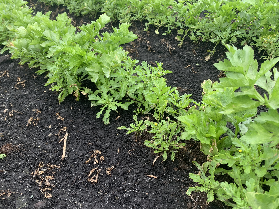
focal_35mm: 26
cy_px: 104
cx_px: 140
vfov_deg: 53.1
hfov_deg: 67.3
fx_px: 210
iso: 32
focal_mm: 4.25
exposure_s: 1/121
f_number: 1.8
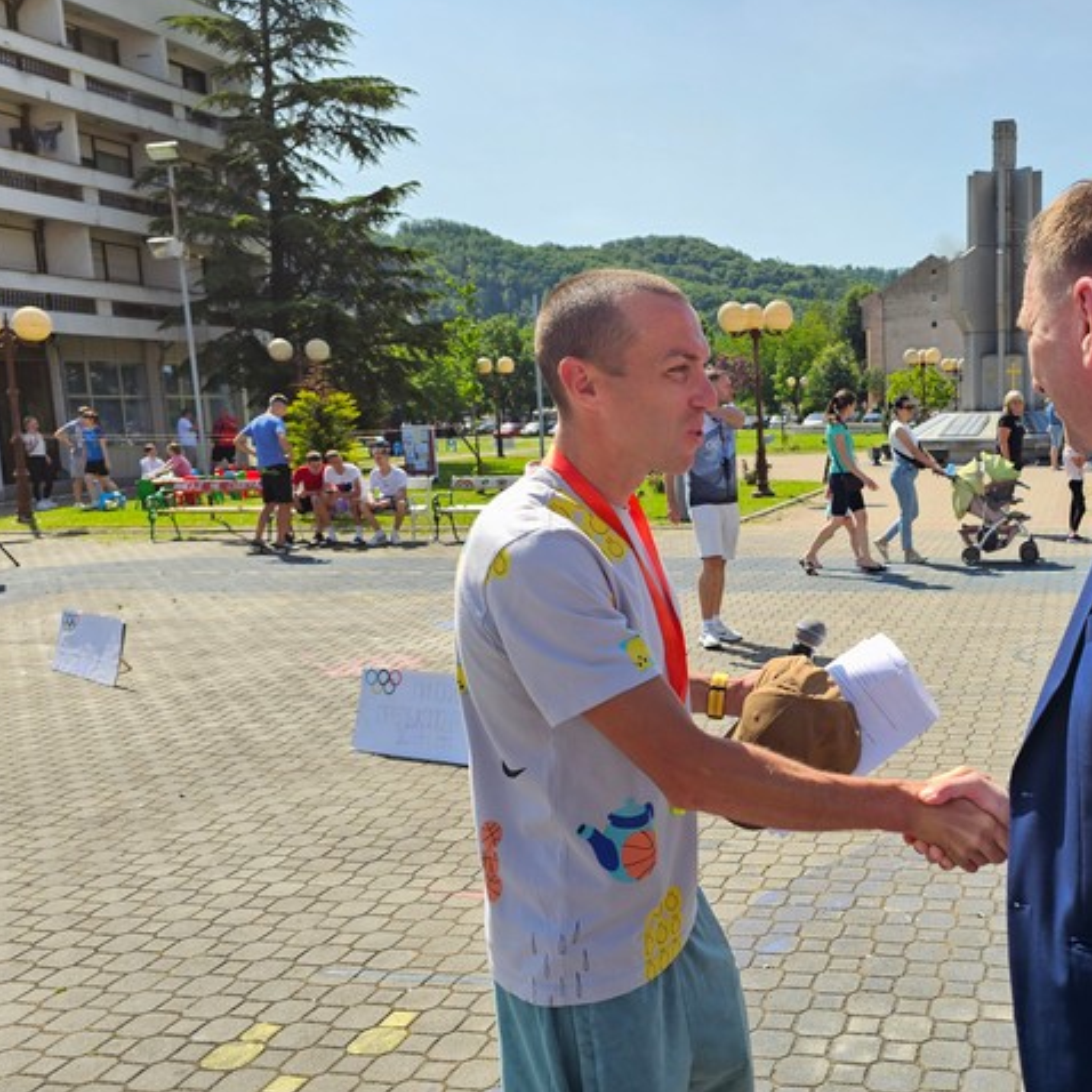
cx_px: 813
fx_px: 1213
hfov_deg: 46.8
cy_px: 612
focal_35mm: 34
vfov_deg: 48.3
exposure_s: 1/477
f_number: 1.7
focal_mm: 6.3
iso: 10
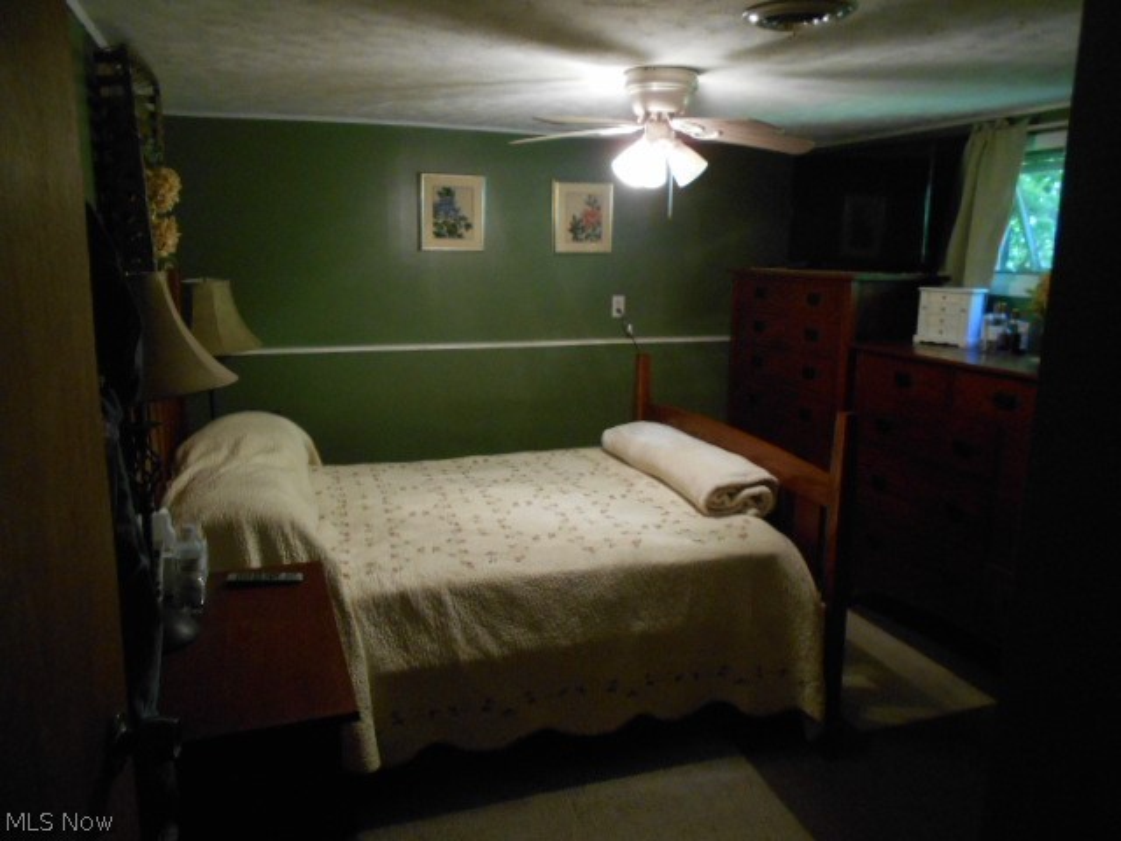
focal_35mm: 26
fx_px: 842
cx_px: 560
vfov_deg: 53.1
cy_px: 420
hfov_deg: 67.3
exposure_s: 1/20
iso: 400
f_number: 3.2
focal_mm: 4.6
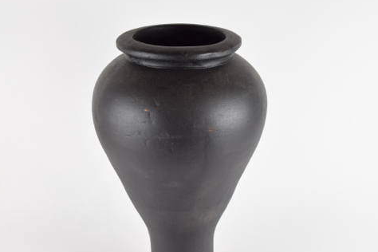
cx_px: 183
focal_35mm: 55
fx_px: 574
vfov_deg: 24.6
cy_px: 166
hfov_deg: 36.4
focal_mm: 27
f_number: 6.3
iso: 400
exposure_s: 1/125
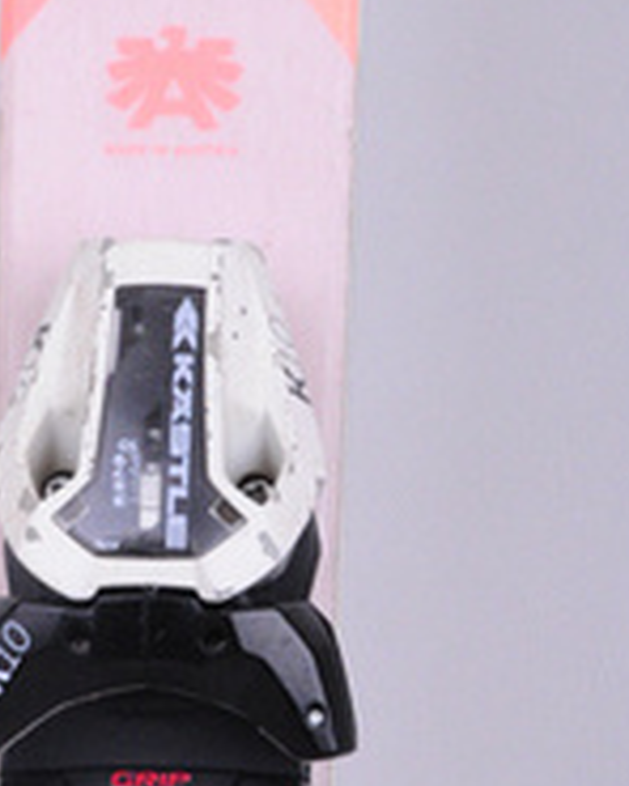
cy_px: -17
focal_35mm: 315
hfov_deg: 4.9
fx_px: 7330
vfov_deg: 6.1
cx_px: 542
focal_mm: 92
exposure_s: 1/200
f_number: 20
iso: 3200
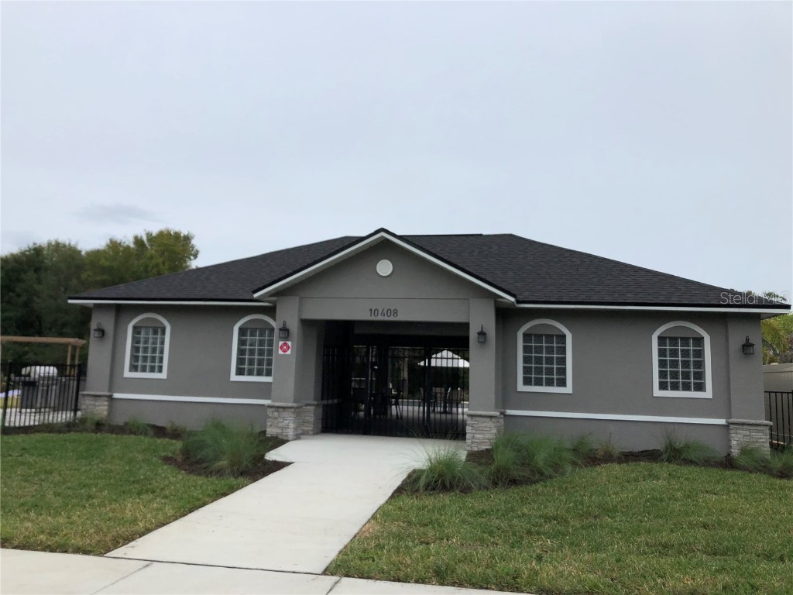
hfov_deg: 63.4
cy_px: 298
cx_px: 396
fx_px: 641
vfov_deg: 49.7
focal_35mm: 28
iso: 20
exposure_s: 1/1333
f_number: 1.8
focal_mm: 3.99
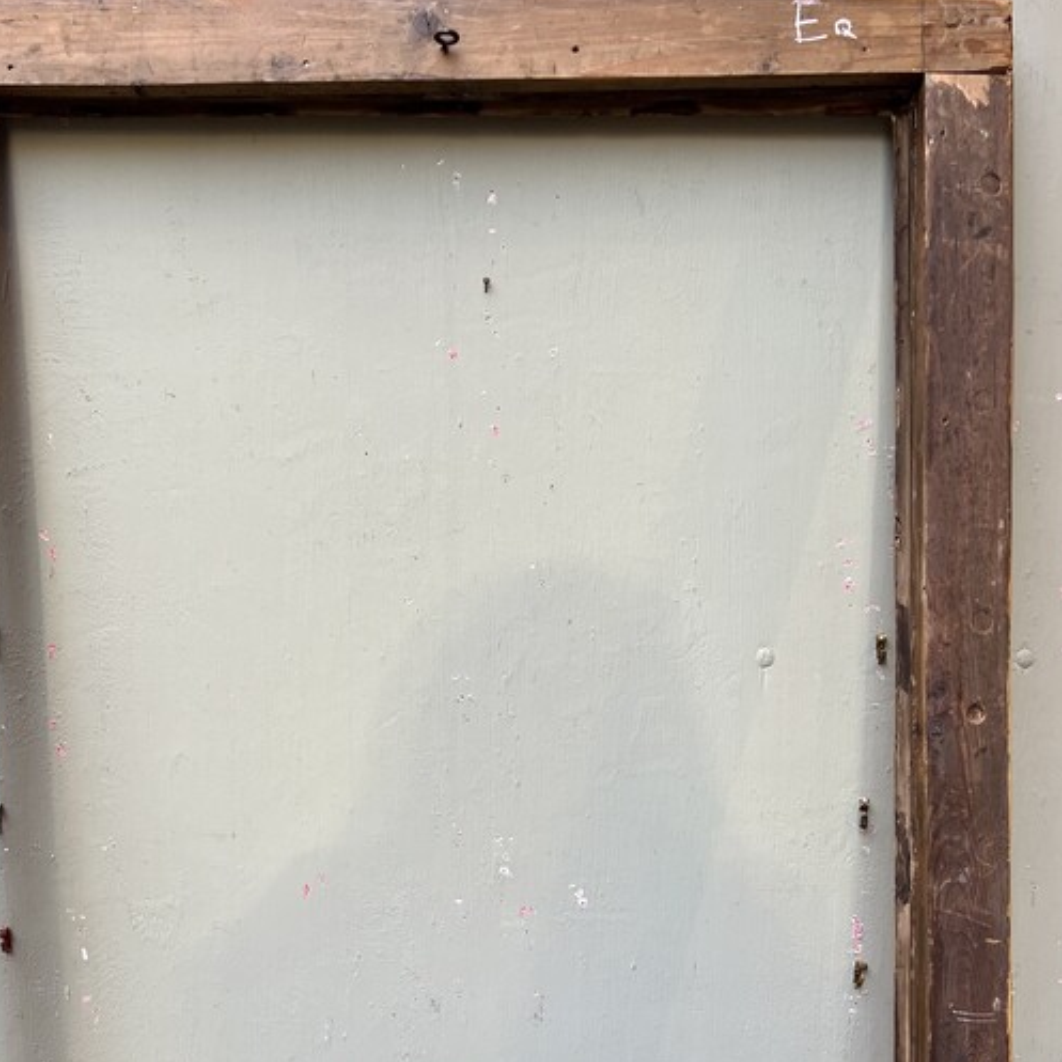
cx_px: 457
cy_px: 677
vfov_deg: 44.5
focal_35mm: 37
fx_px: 1284
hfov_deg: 44.8
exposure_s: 1/100
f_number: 1.5
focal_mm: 5.7
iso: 64
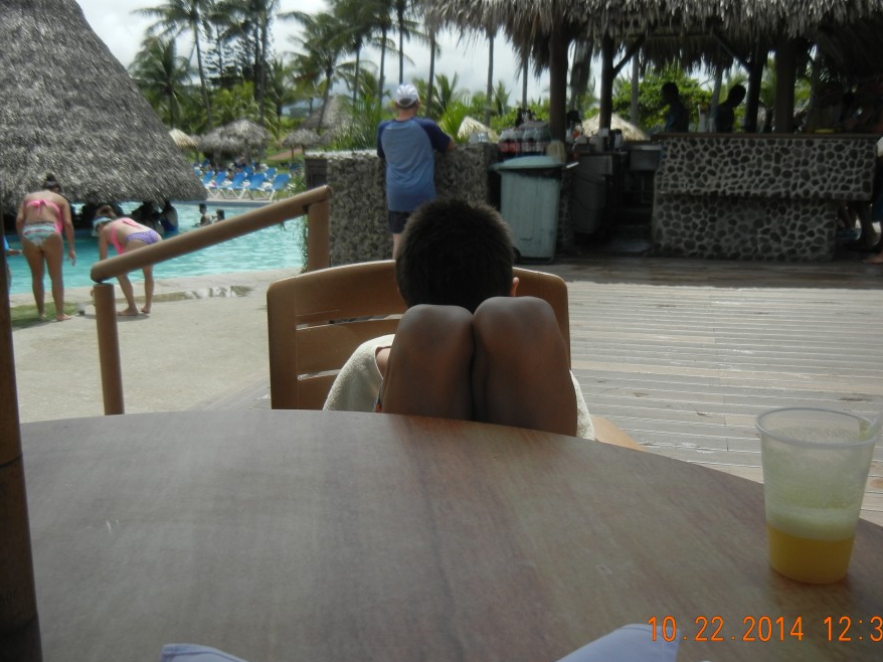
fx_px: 893
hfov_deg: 52.6
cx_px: 448
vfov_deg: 40.7
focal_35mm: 35
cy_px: 323
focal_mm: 5.4
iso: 160
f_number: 7
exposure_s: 1/540
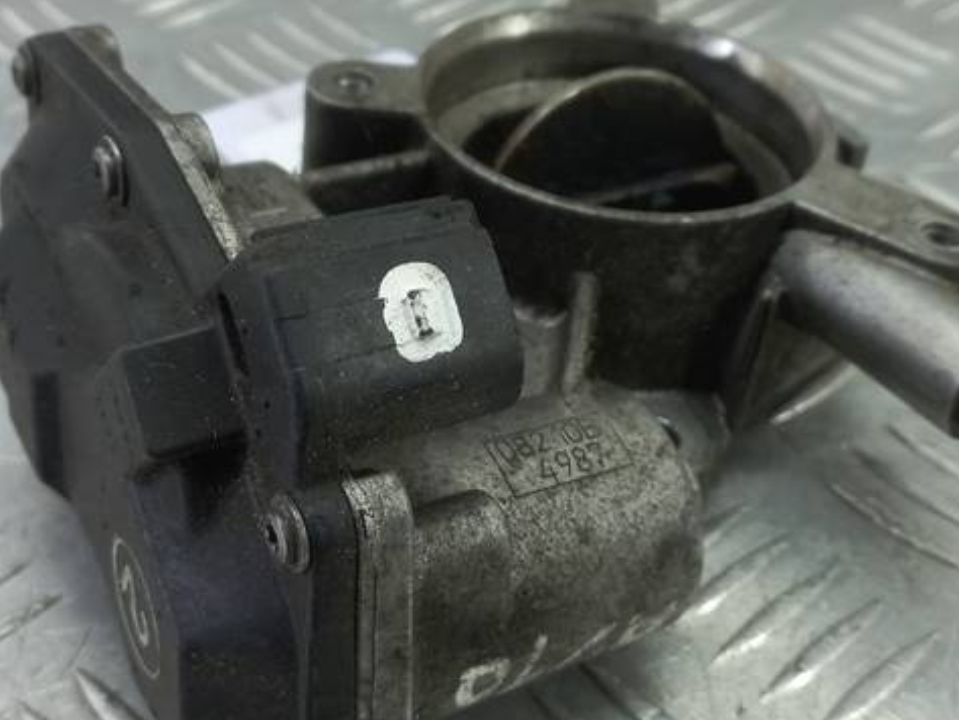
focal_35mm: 54
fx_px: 1497
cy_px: 352
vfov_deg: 27.1
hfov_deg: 35.5
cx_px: 484
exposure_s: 1/50
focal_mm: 4.6
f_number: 1.8
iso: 80
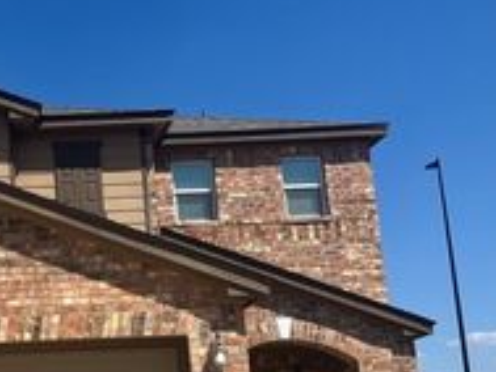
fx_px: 1061
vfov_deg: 19.9
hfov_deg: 25.2
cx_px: 10
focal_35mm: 74
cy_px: 198
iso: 32
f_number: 1.8
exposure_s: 1/2703
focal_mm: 3.99
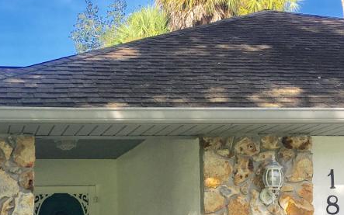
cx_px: 79
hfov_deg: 28.5
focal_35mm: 71
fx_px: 666
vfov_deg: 17.9
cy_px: 211
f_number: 2.2
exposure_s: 1/499
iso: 25
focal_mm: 4.15
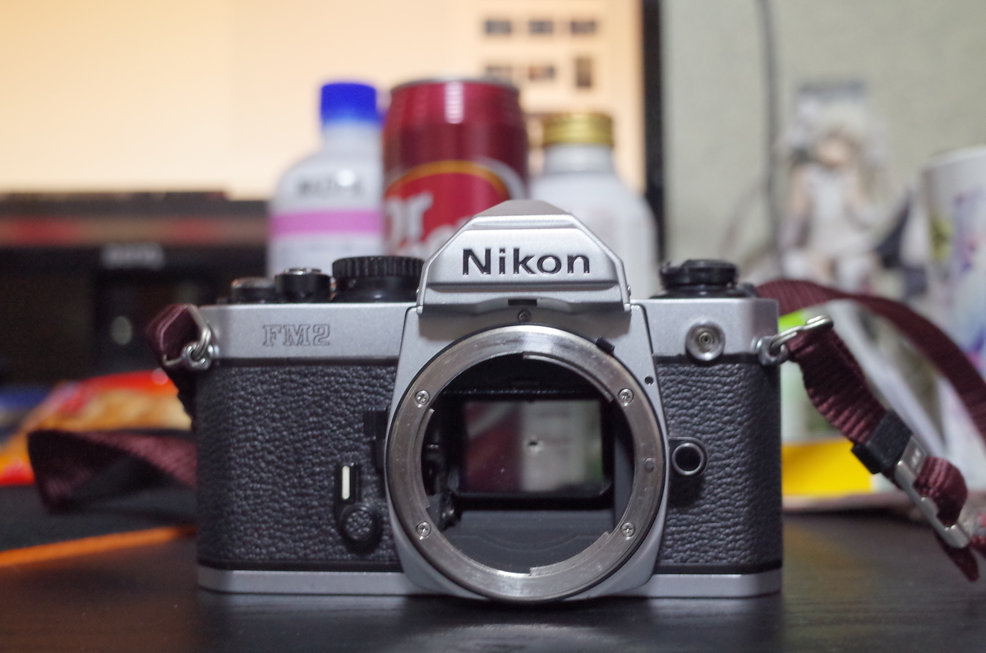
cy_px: 326
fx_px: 957
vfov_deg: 37.7
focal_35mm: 35
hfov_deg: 54.5
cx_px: 493
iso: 1600
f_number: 2.8
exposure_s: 1/15
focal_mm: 18.3
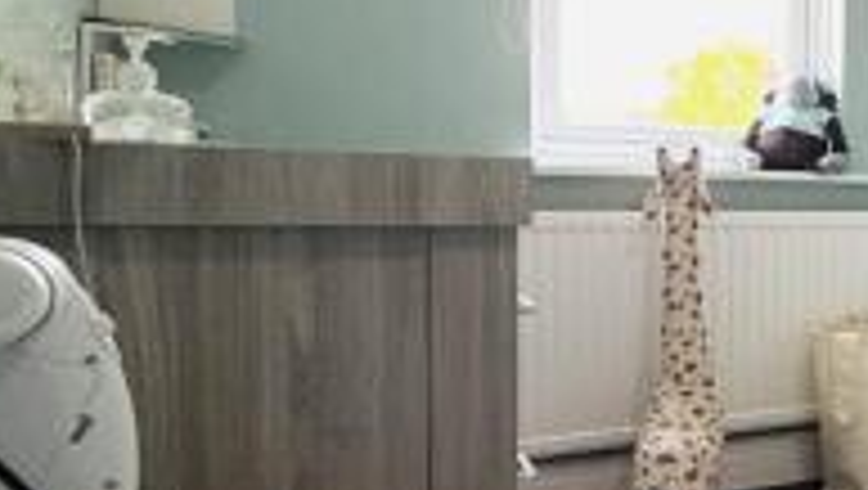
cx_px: 1217
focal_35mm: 46
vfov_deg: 26.0
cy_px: 245
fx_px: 1060
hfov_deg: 30.7
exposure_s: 1/100
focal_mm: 2.22
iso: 100
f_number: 2.2
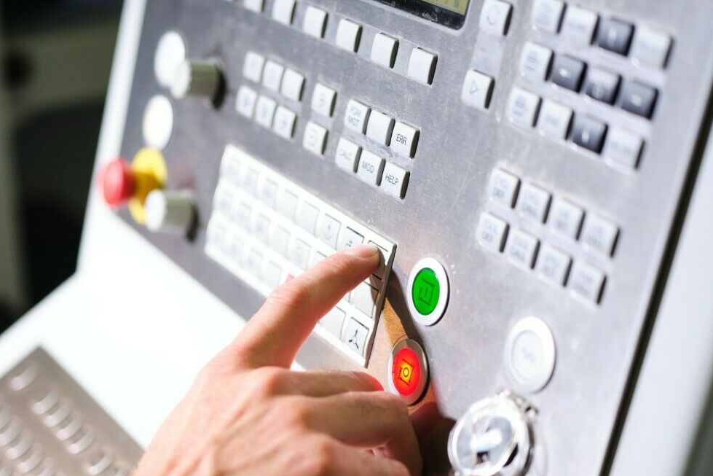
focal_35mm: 53
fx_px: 1050
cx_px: 351
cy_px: 215
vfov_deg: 25.5
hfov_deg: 37.5
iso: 400
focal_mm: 63
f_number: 2.8
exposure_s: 1/125
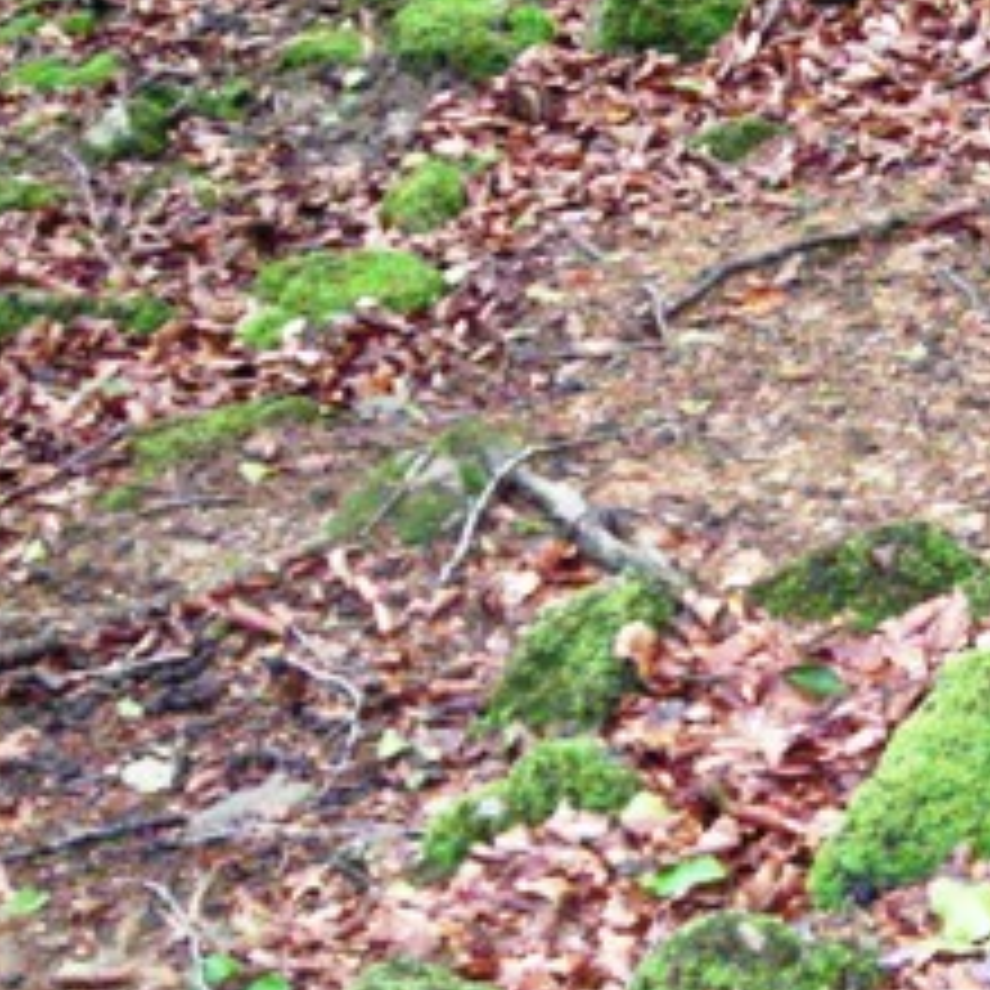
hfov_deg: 13.6
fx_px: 3948
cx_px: 1377
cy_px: 405
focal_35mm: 122
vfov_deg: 14.3
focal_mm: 6.3
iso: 535
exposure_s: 1/60
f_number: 3.2
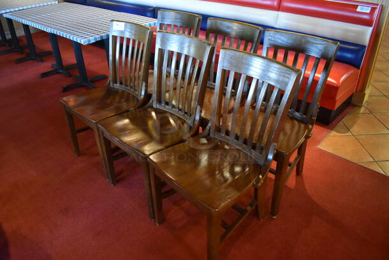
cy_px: 130
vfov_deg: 48.0
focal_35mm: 27
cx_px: 194
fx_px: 292
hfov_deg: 67.3
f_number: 3.5
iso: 6400
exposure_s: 1/125
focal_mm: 18
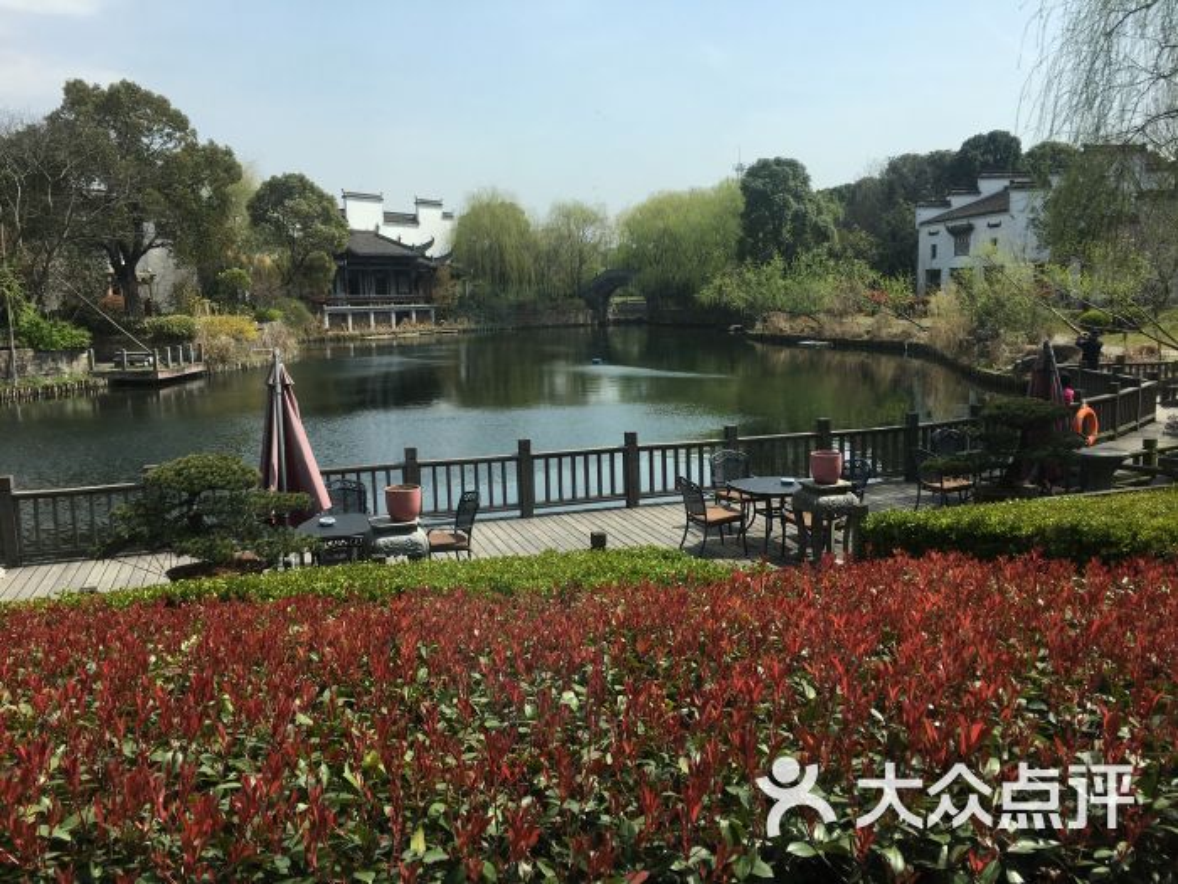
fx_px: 987
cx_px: 589
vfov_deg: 48.2
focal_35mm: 29
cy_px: 442
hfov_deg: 61.7
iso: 25
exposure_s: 1/905
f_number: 2.2
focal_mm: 4.15
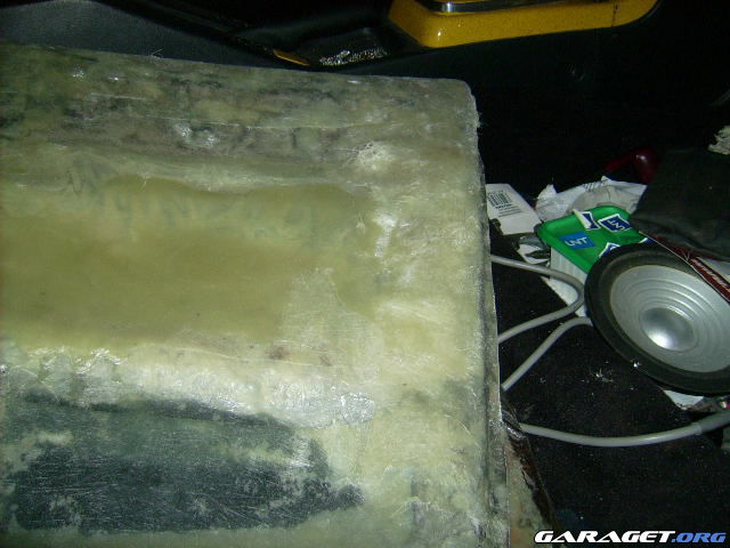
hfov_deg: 52.6
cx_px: 365
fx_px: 738
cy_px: 274
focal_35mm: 35
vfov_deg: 40.7
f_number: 2.8
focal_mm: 5.95
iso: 100
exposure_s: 1/60
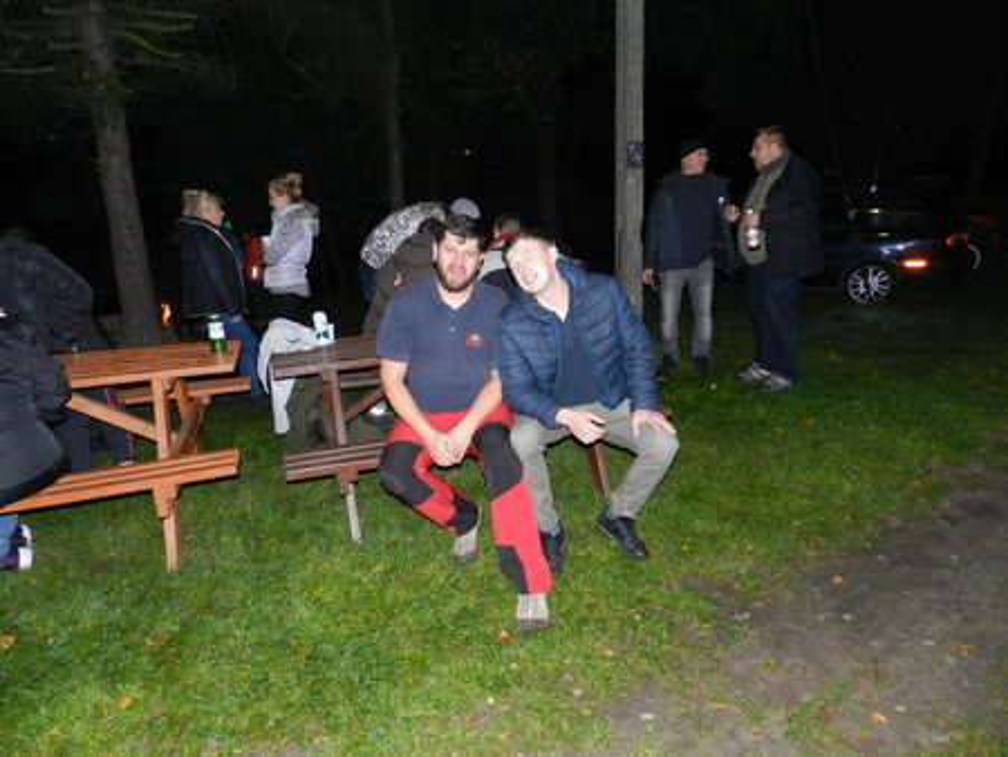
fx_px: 670
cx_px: 504
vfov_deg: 58.9
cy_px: 378
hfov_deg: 73.9
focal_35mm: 23
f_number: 3.4
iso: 500
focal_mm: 4
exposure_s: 1/30
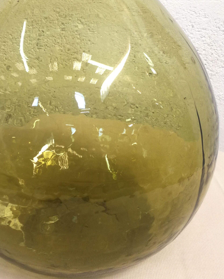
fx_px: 414
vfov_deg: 36.2
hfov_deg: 30.0
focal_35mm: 50
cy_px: 60
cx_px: 74
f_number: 2.2
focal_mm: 3.95
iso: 100
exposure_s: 1/20
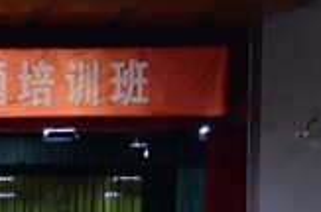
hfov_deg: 10.3
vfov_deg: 6.9
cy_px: 386
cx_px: -171
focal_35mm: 193
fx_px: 1716
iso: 3200
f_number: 5.6
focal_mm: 35
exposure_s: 1/125
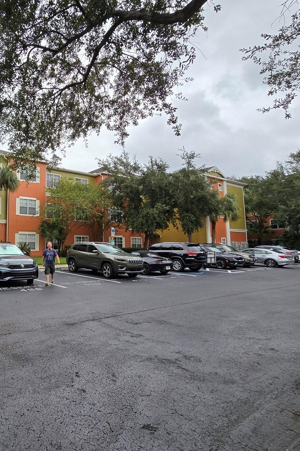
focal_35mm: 19
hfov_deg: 56.9
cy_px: 217
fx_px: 238
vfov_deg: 86.9
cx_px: 38
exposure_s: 1/818
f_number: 2.2
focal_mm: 2.2
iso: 50
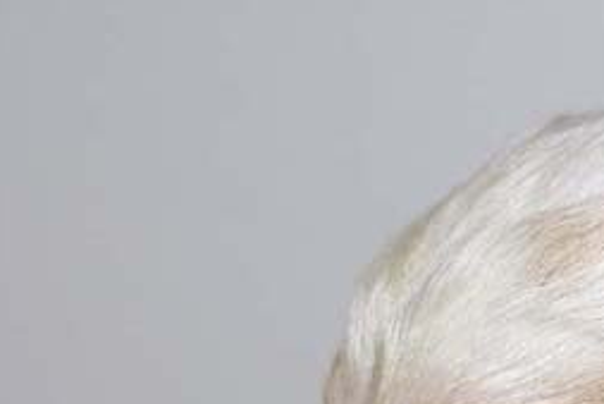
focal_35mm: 237
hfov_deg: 8.6
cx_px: 563
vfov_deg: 5.8
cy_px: 556
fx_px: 3978
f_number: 5.6
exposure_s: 1/80
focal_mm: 50
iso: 400
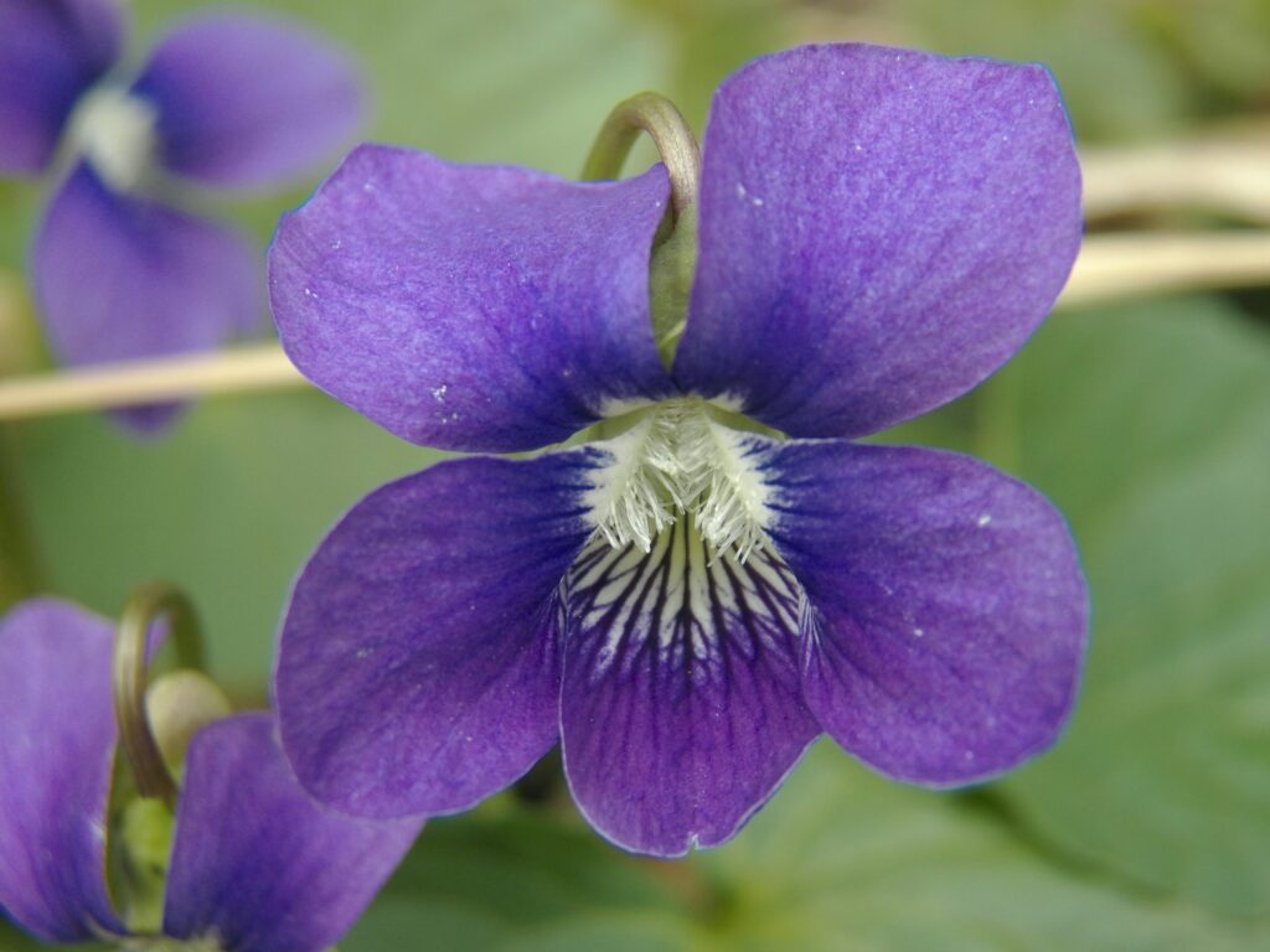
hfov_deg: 23.0
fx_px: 3119
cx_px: 635
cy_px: 476
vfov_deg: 17.4
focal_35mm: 85
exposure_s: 1/200
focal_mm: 15.2
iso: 125
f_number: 3.6
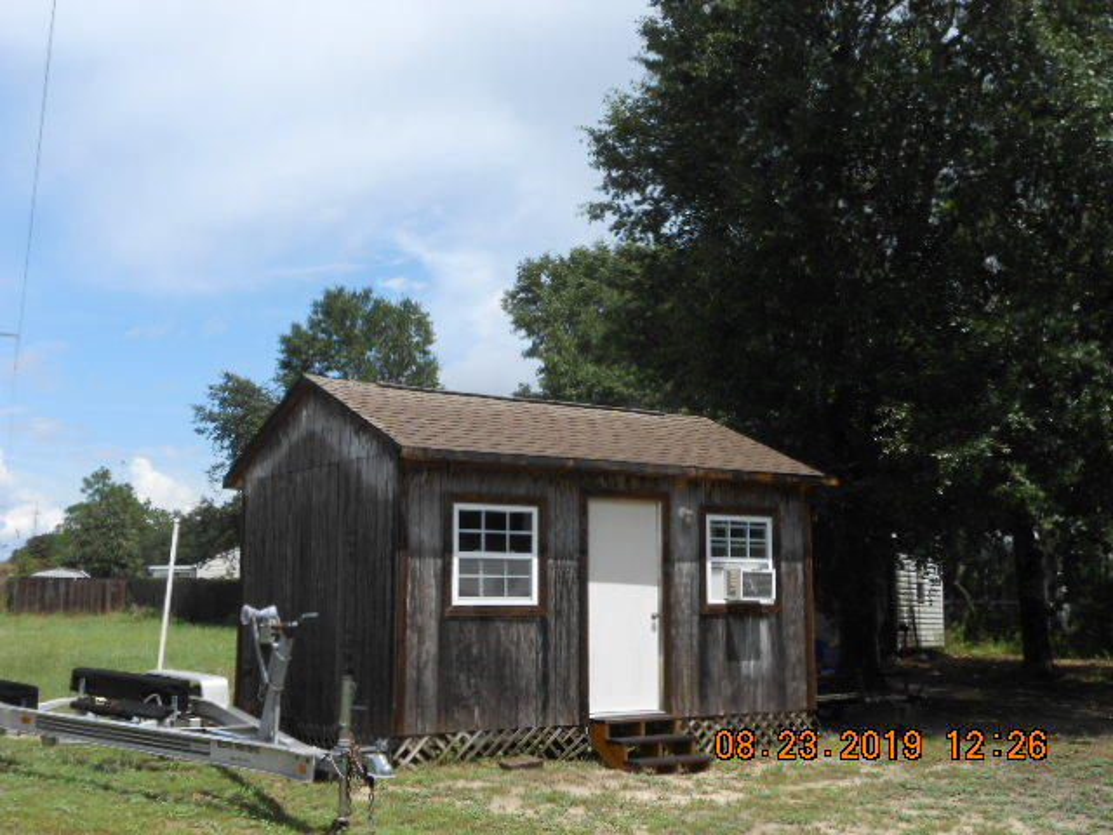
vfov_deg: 32.9
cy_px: 418
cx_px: 556
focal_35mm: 44
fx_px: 1415
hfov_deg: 42.9
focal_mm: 7.8
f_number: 4.5
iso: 80
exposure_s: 1/640
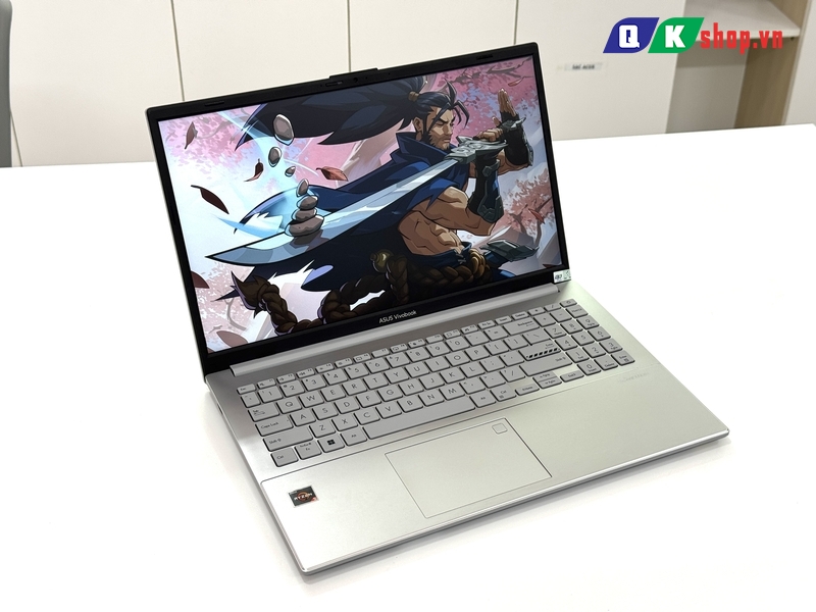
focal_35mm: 48
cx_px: 408
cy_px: 306
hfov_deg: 39.7
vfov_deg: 30.3
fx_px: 1131
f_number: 1.78
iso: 50
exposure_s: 1/100
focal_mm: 6.76
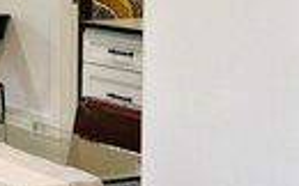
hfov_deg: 14.7
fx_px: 1018
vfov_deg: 10.3
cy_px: -18
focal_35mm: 125
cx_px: -230
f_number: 1.78
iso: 125
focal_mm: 6.86
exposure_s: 1/120
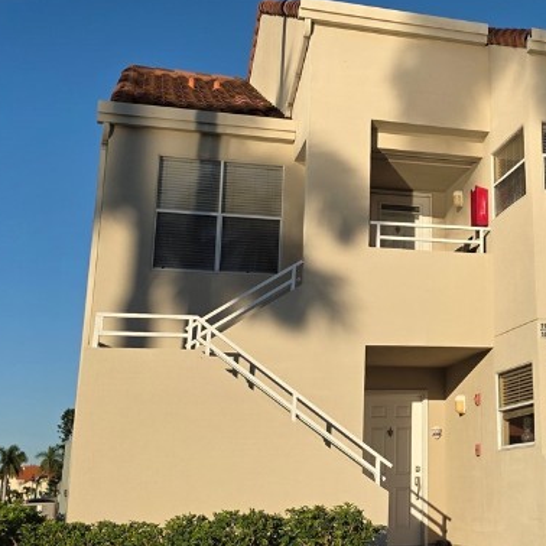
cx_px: 510
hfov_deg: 29.6
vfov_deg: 30.9
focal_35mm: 55
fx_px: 981
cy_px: 188
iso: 80
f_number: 1.7
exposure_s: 1/7944
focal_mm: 6.3
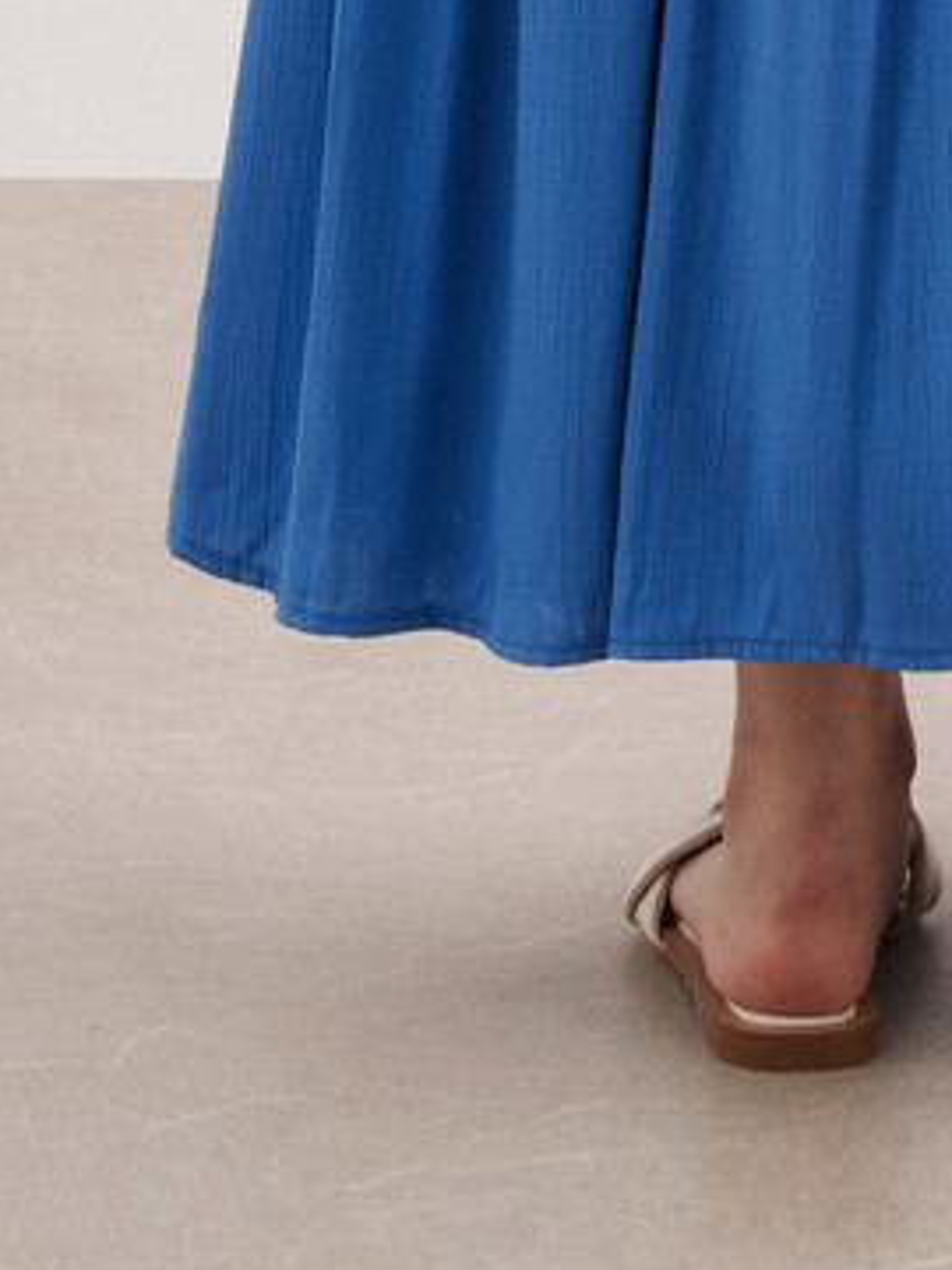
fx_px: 10047
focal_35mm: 274
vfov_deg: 6.9
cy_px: -1637
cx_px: 1097
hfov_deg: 5.4
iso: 400
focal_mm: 57
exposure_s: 1/160
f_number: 11
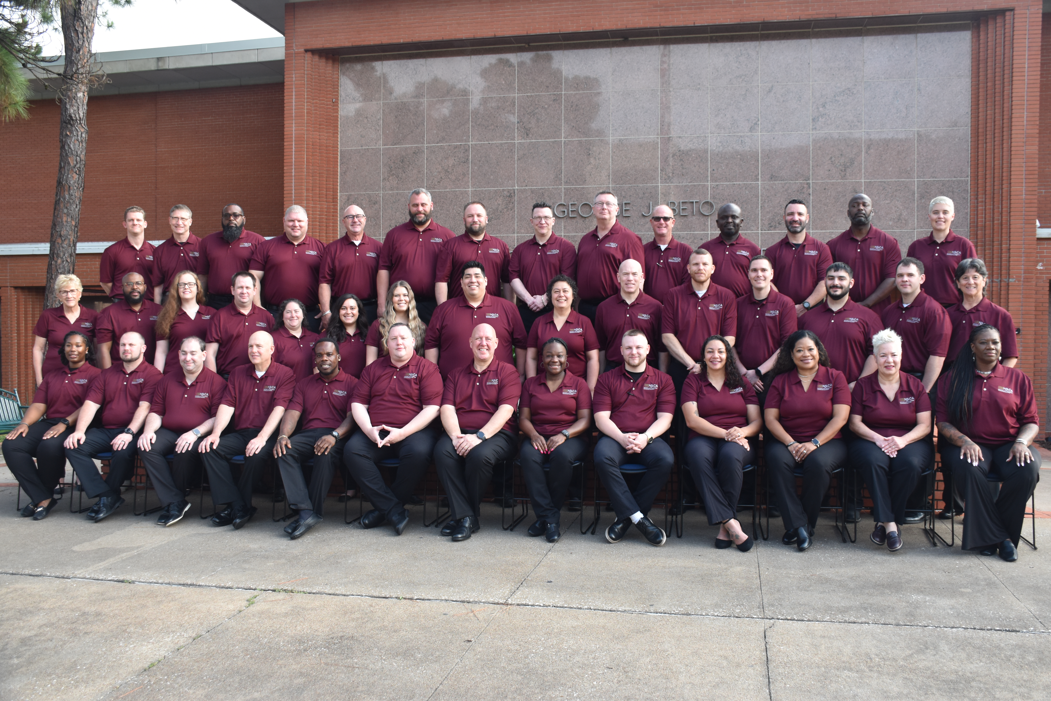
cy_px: 350
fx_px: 876
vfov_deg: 43.6
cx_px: 526
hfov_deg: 61.9
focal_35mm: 30
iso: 400
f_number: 5.6
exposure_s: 1/125
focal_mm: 20
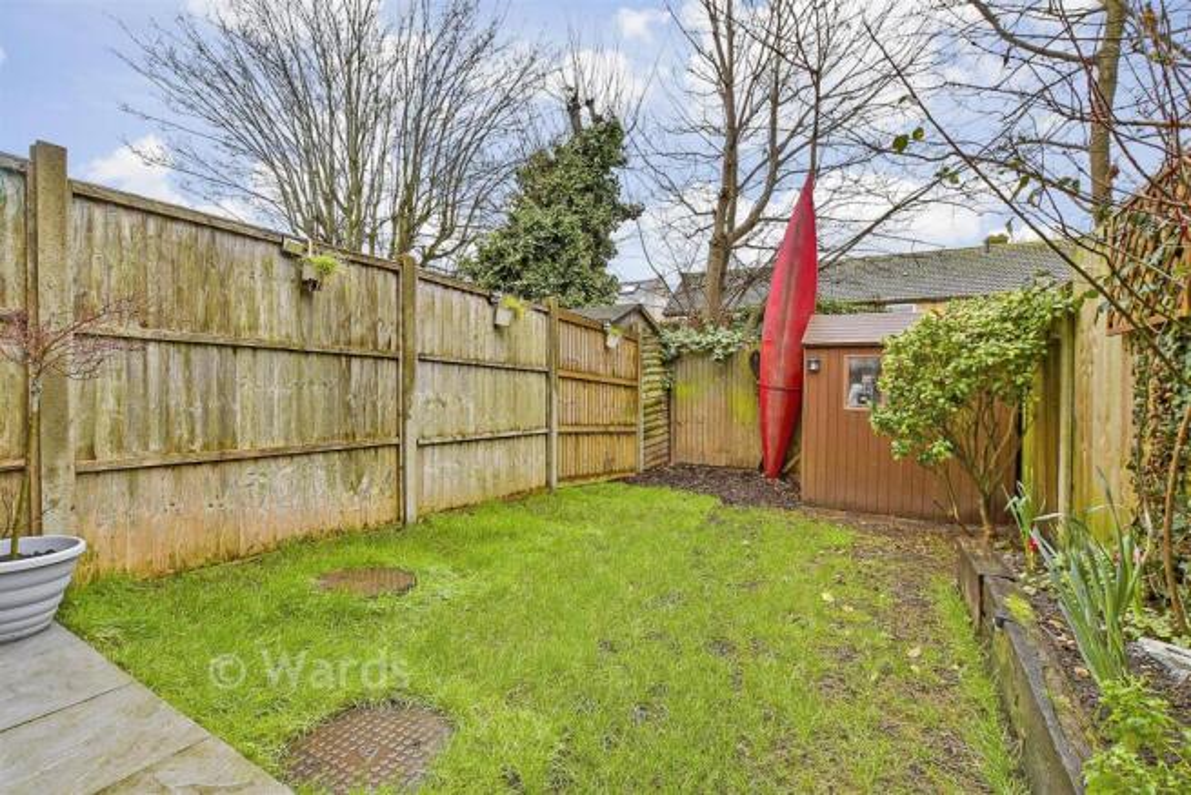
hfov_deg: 71.5
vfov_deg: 51.3
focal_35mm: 25
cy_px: 398
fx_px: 827
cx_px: 596
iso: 160
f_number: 8
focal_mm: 17
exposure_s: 1/60
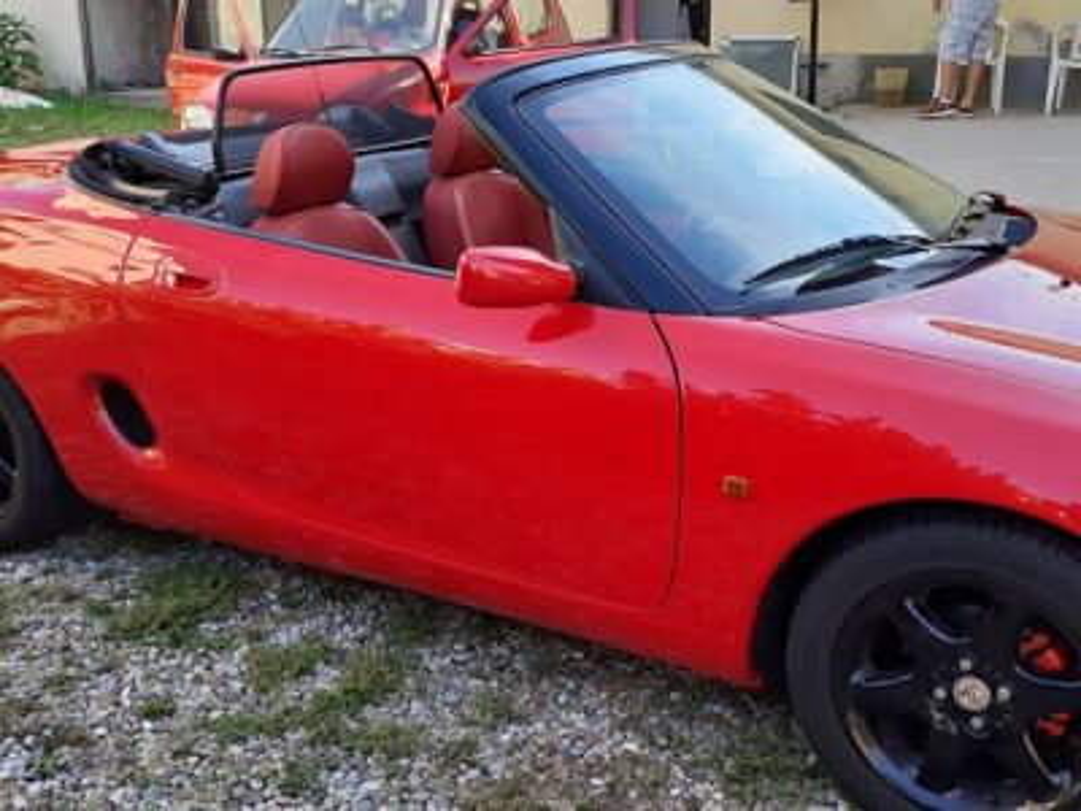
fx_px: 843
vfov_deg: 51.4
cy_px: 406
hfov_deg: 65.3
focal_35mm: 27
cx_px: 540
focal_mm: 3.6
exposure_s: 1/141
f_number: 1.9
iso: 40
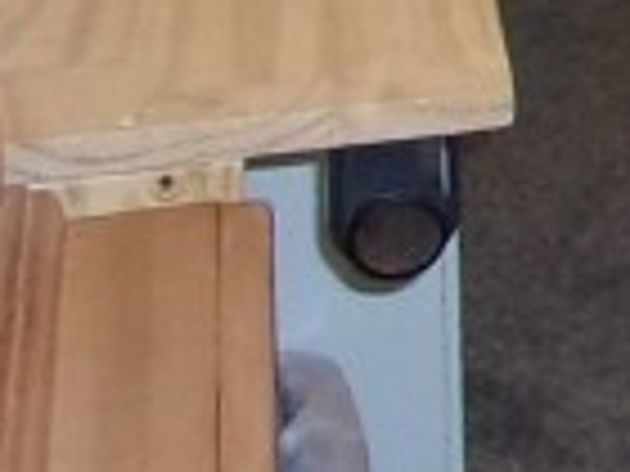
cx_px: 2061
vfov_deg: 7.0
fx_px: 3604
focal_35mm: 198
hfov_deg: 8.1
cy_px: -692
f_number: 3
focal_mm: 4.9
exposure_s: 1/34
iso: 200
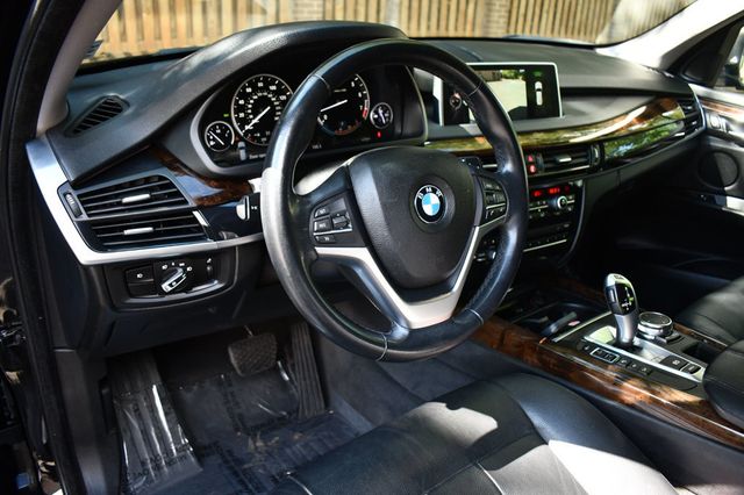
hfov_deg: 67.4
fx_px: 558
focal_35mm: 27
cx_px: 372
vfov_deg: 47.9
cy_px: 248
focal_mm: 18
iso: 800
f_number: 3.5
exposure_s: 1/250
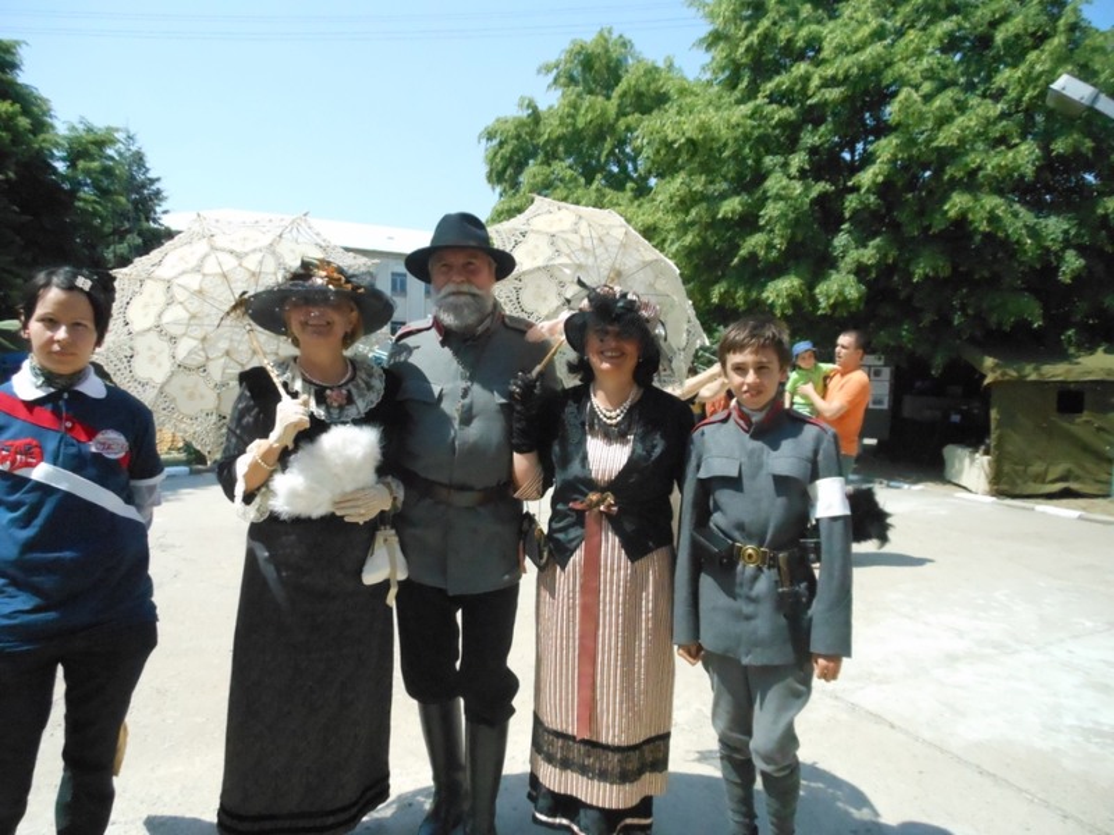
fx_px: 805
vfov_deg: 54.9
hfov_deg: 69.4
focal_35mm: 25
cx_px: 557
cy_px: 418
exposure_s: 1/640
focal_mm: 4.5
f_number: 10.2
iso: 800
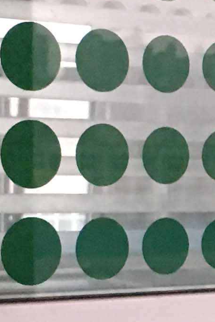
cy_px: 267
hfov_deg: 7.5
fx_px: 1603
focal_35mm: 179
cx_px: 383
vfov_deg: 11.4
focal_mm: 4.15
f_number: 2.2
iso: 200
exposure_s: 1/33
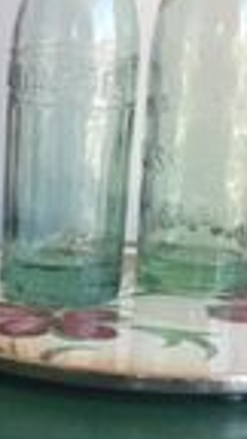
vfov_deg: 15.0
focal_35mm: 140
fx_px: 1630
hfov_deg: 8.6
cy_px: 451
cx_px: -34
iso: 40
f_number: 2.2
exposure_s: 1/33
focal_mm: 4.15
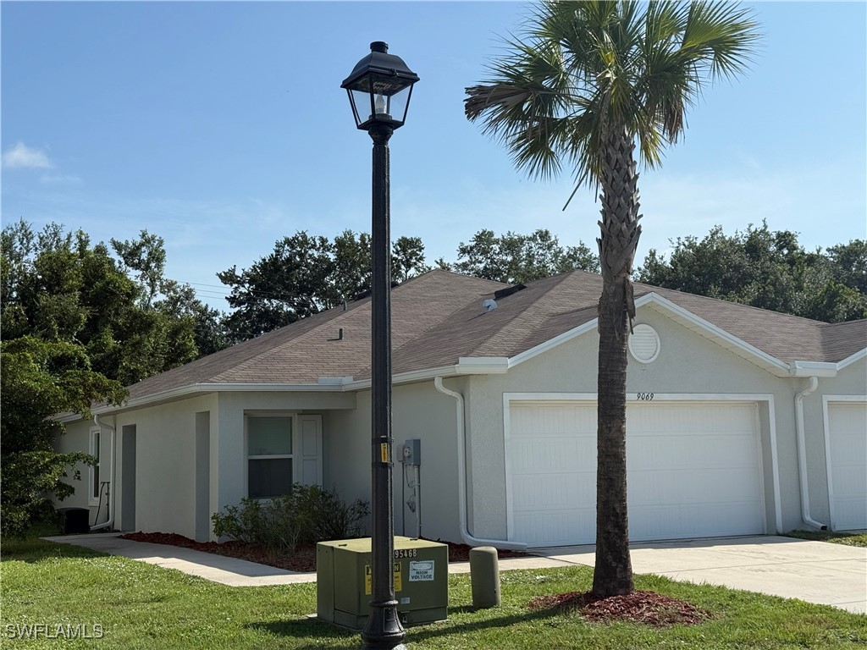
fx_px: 1202
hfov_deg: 39.7
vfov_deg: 30.3
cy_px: 325
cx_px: 434
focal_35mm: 48
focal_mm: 6.76
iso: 80
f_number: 1.78
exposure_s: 1/7143
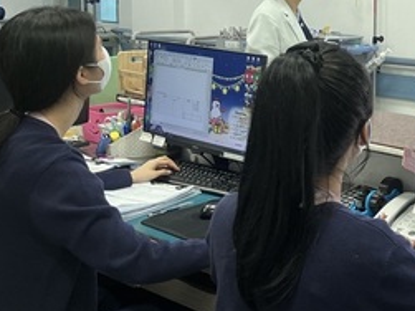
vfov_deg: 24.9
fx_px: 695
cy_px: 69
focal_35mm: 58
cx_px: 451
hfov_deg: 30.0
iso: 100
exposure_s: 1/120
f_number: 1.6
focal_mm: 5.1
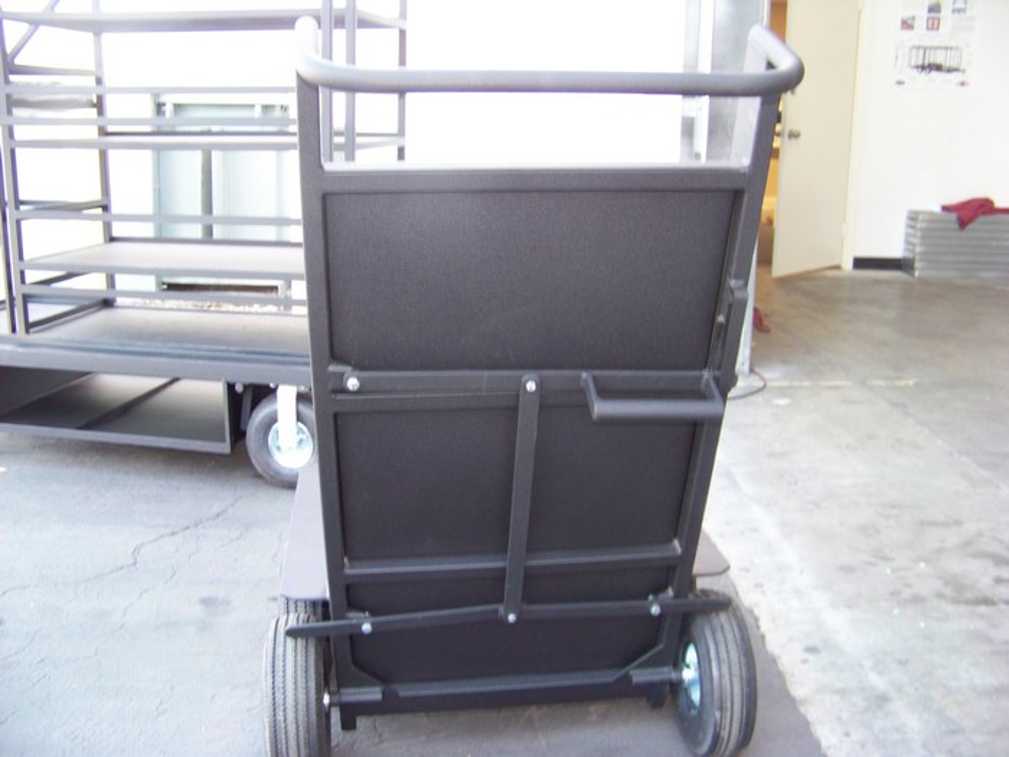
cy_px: 378
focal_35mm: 36
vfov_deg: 39.7
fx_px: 1049
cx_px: 504
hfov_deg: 51.4
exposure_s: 1/30
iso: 213
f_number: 2.8
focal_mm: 5.85
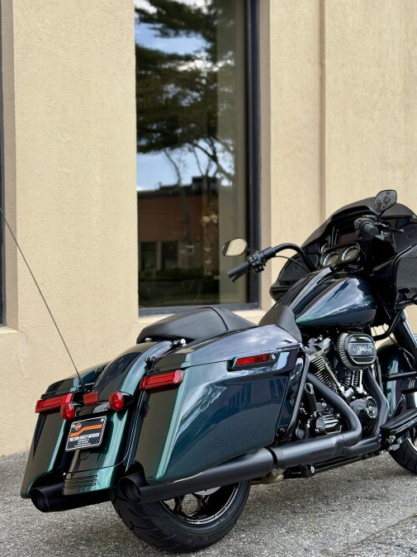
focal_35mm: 57
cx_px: 224
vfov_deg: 33.8
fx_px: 916
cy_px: 291
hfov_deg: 25.6
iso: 80
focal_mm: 6.76
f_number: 1.78
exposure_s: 1/1027
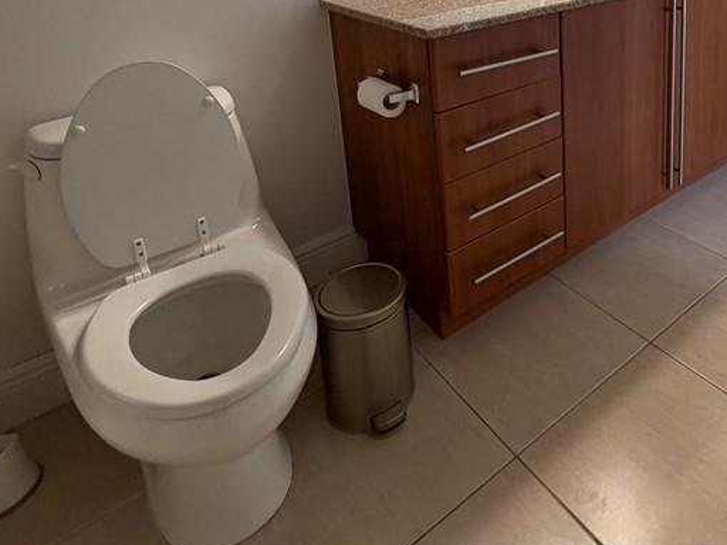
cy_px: 20
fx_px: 588
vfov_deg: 43.7
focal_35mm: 28
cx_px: 535
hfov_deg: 60.4
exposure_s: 1/60
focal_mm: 2.22
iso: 200
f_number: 2.2
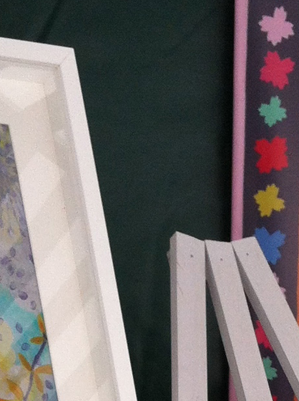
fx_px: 1709
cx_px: 122
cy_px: 673
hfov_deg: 10.0
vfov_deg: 12.4
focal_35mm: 148
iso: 80
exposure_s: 1/241
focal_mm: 3.85
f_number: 2.8
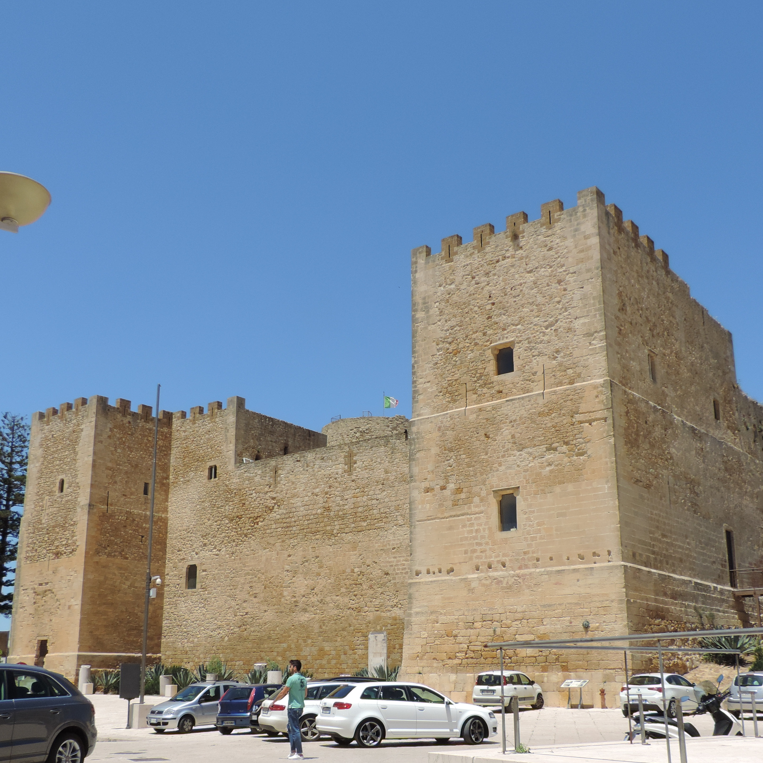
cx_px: 379
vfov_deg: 45.8
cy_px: 461
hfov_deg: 46.0
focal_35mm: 36
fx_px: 898
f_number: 3
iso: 80
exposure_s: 1/1250
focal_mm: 4.3
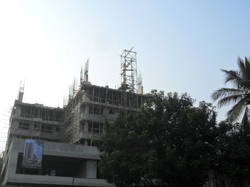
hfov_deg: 48.9
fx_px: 274
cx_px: 110
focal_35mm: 38
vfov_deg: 37.7
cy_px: 102
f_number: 3.7
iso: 100
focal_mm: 5.7
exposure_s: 1/750
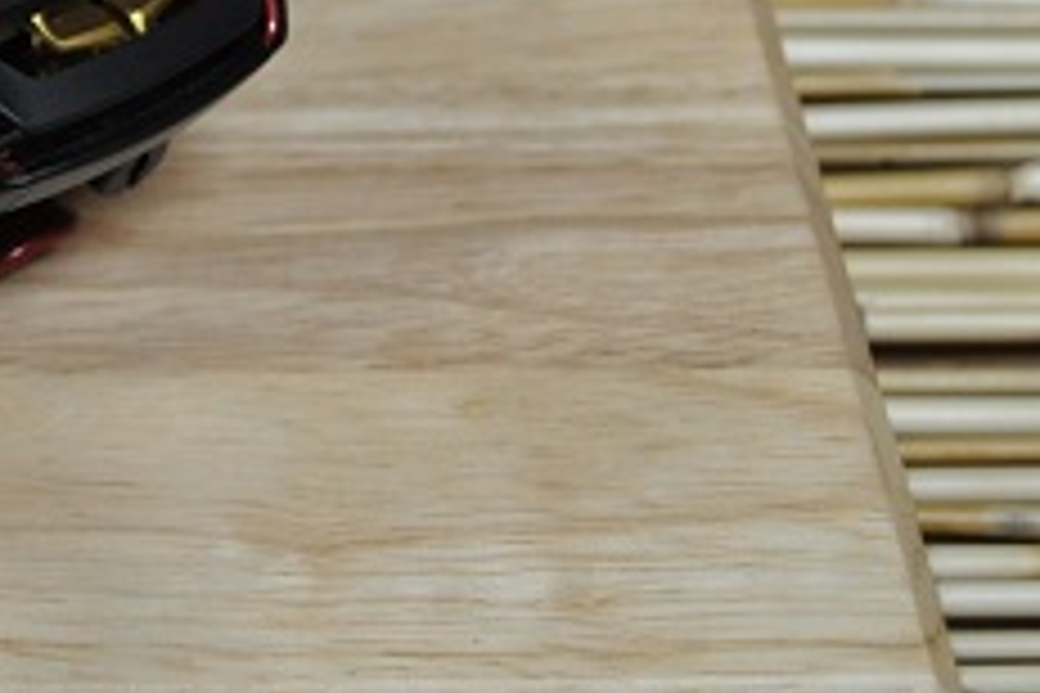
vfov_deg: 11.6
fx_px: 3380
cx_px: -140
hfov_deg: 16.9
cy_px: -9
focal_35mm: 117
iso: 1000
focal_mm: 28
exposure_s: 1/60
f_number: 4.5
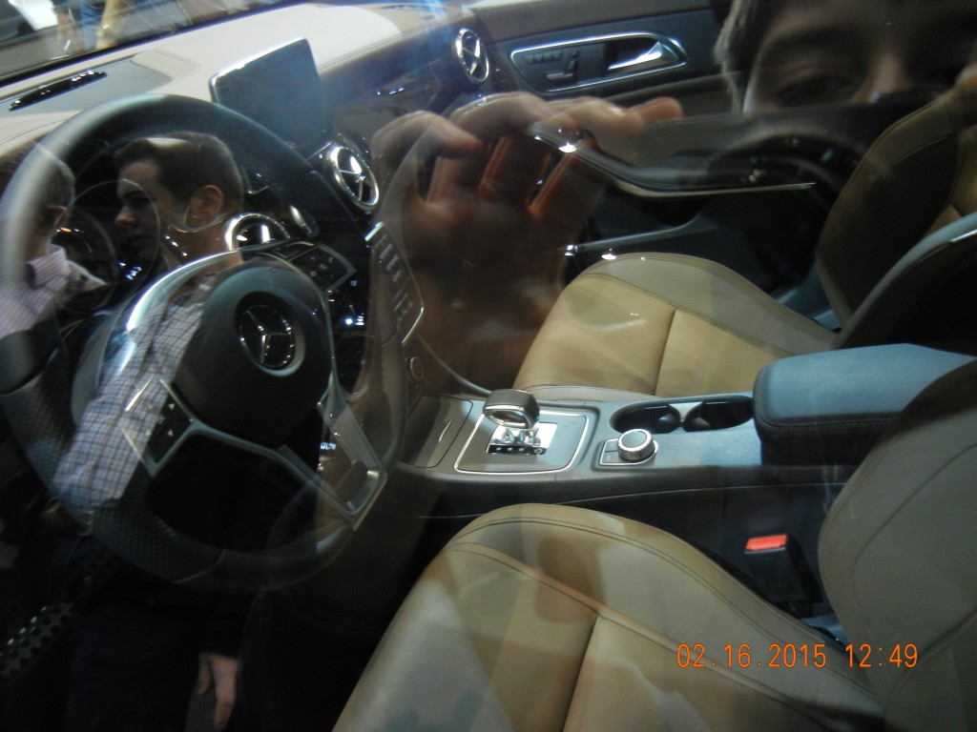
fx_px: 847
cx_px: 488
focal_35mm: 30
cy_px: 366
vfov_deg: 46.8
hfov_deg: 60.0
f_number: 3.5
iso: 400
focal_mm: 5.4
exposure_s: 1/20.2
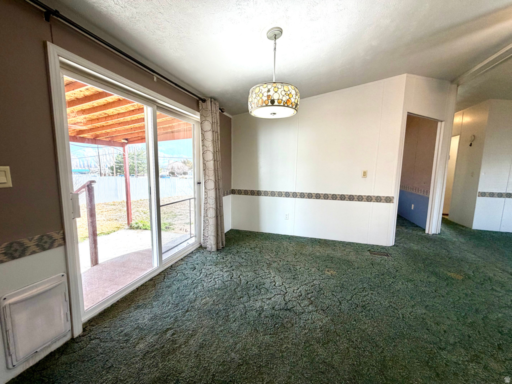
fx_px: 207
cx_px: 256
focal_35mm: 14
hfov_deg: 102.1
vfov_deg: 85.7
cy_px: 192
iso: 80
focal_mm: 2.22
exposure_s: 1/120
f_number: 2.2
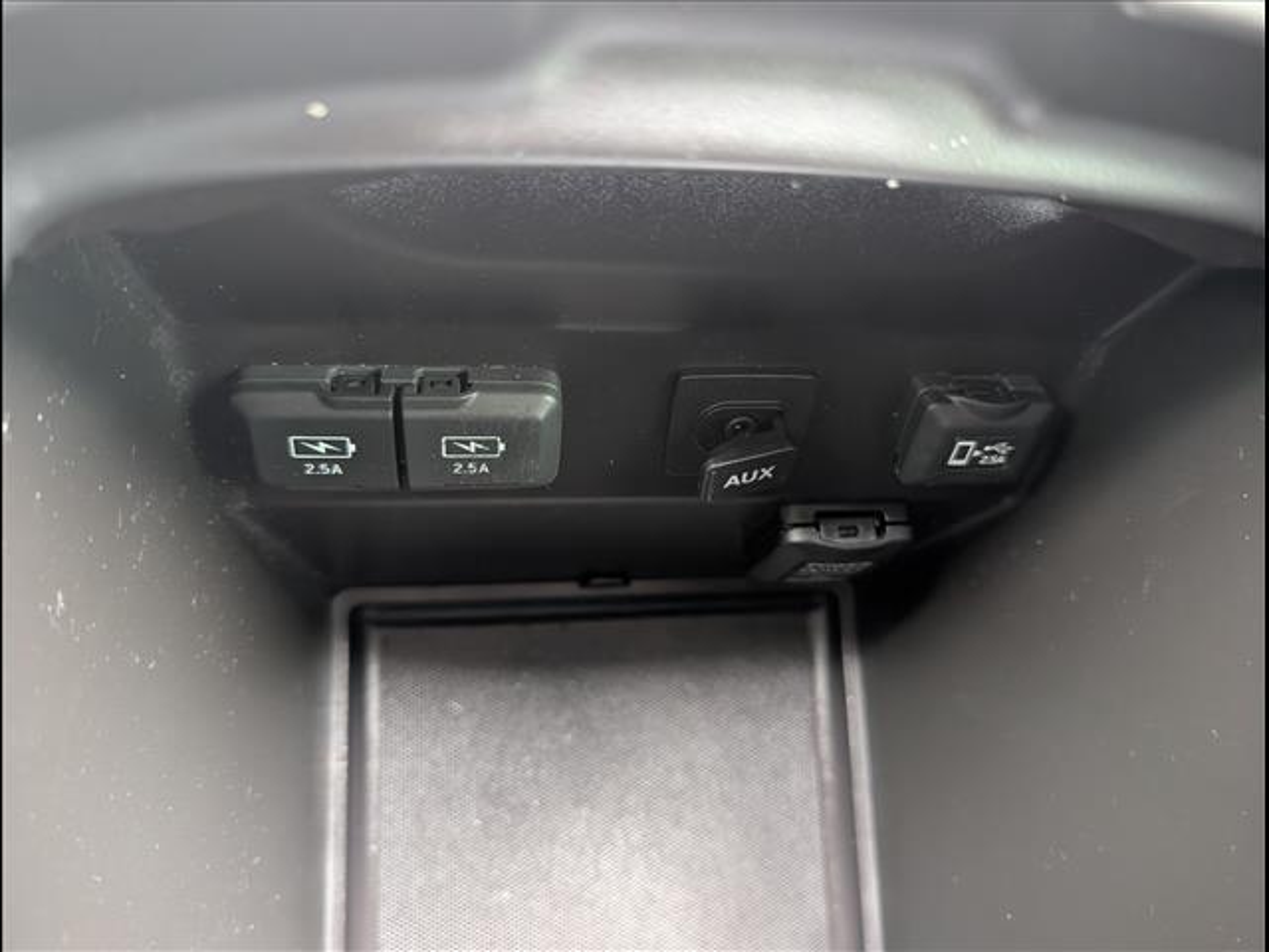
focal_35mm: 24
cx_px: 634
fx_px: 880
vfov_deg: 56.8
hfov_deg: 71.6
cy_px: 476
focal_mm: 6.9
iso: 1400
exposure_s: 1/33.3
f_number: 1.68
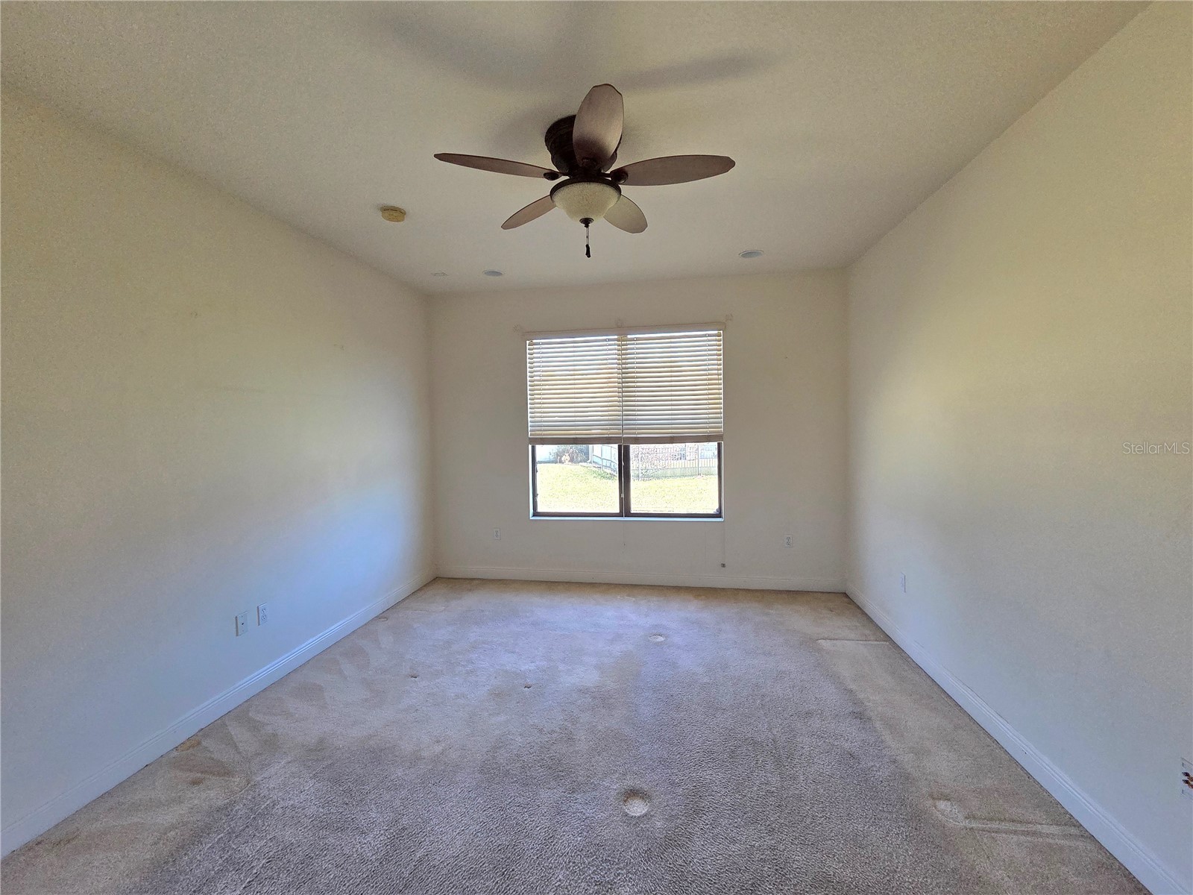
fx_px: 448
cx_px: 596
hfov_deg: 106.2
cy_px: 448
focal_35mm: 13
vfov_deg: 89.9
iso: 400
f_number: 2.2
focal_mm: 2.2
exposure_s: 1/370
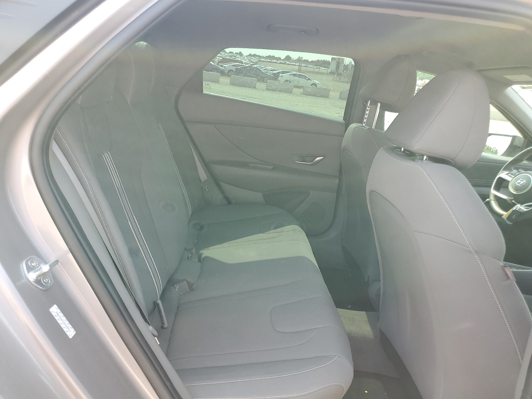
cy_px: 200
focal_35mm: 26
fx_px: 400
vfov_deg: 53.1
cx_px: 266
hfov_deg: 67.3
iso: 50
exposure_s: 1/213
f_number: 1.5
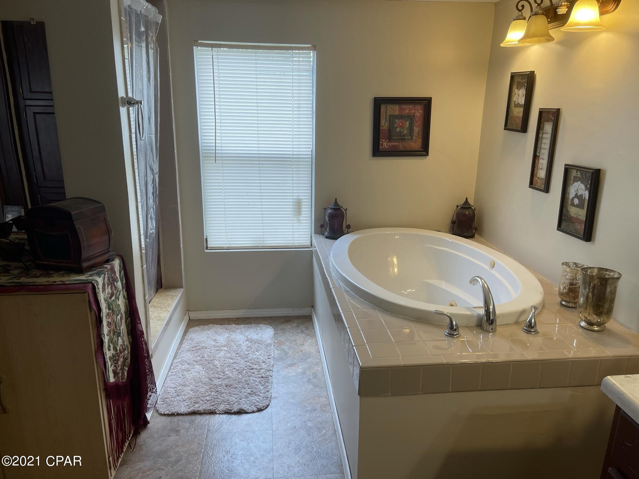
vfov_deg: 53.1
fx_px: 480
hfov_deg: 67.3
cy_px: 240
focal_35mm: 26
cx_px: 320
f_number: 1.6
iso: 50
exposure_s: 1/120
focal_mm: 5.1
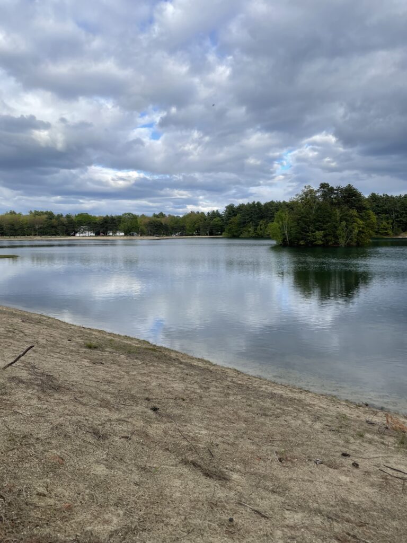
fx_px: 408
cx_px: 204
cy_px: 272
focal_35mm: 26
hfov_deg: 53.1
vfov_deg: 67.3
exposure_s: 1/2132
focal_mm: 4.2
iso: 32
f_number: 1.6
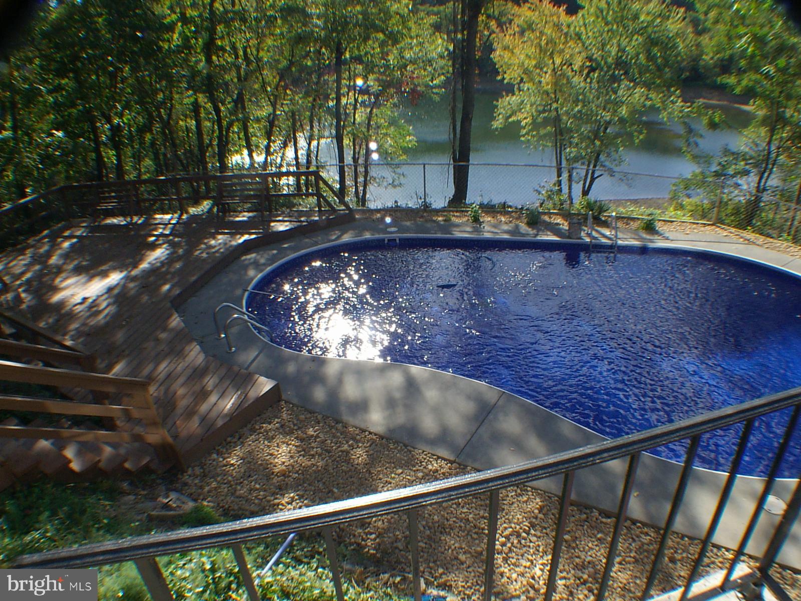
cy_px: 300
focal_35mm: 37
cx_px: 400
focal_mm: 5.8
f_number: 6.2
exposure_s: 1/150
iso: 100
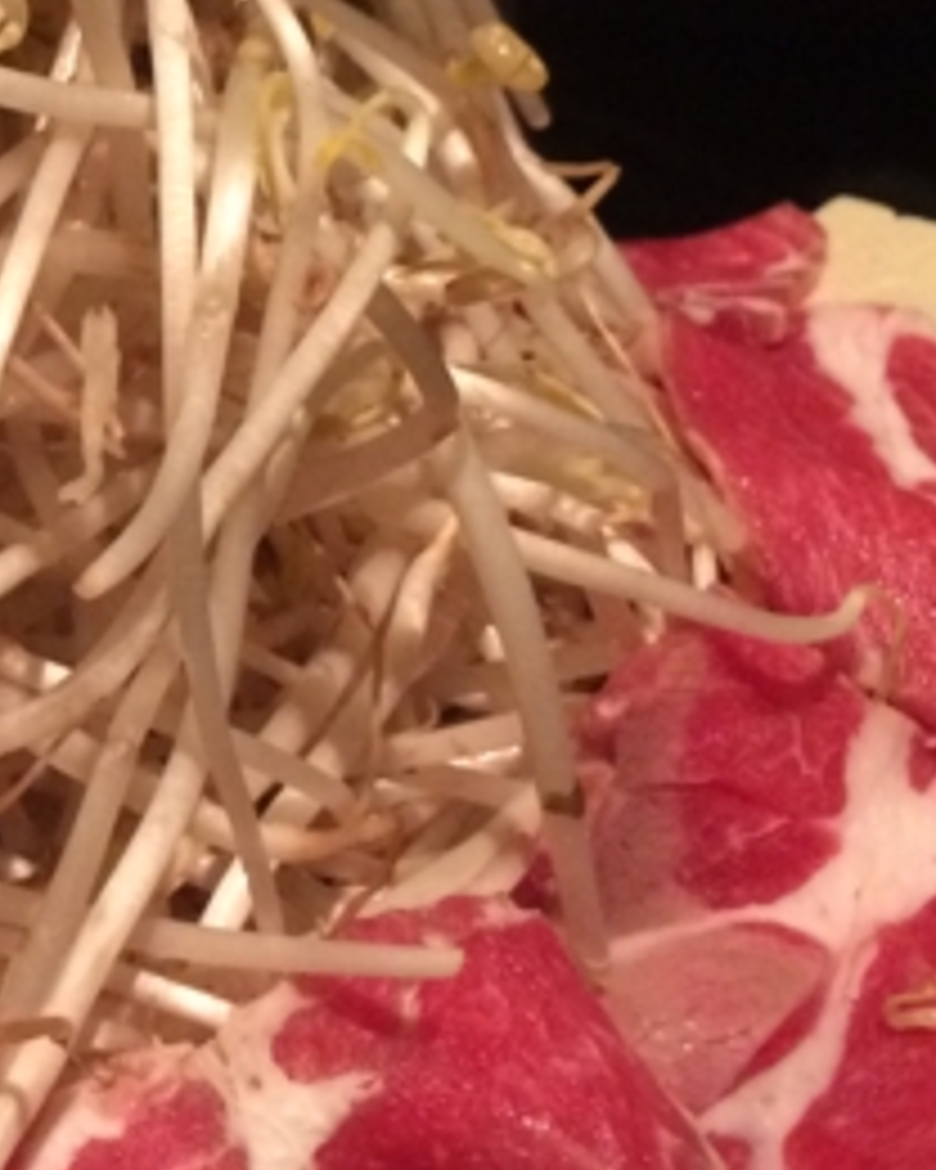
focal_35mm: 87
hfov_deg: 16.7
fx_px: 3013
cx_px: -274
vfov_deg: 21.7
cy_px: 248
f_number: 2.2
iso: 250
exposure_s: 1/20
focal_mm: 4.15
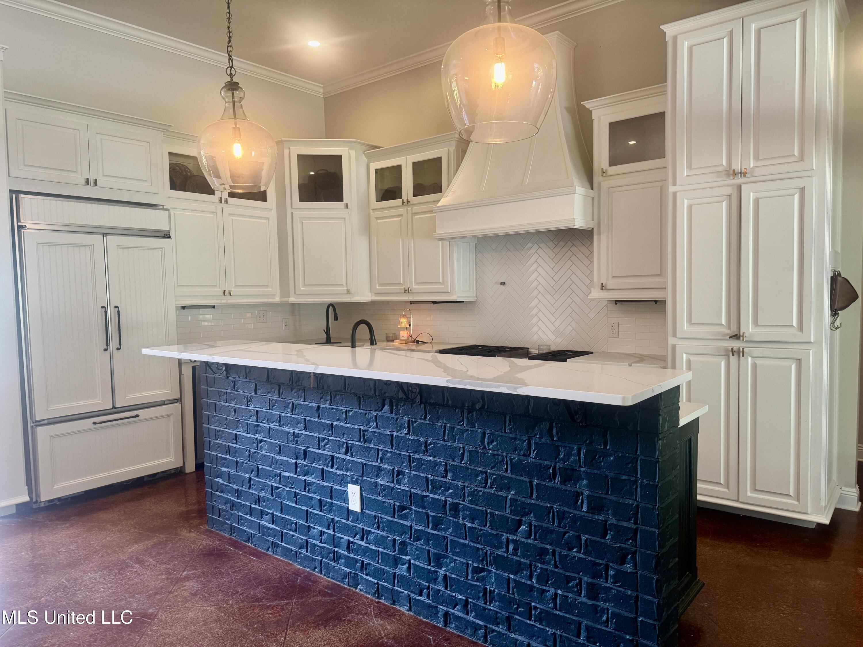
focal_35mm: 24
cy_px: 324
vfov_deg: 56.8
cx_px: 432
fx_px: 598
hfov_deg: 71.6
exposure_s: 1/60
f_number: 1.78
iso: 160
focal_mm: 6.76
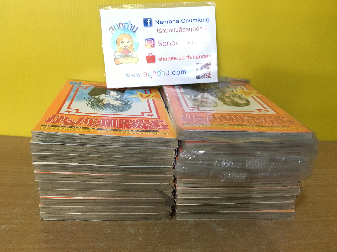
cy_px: 126
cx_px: 168
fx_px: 282
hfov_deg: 61.7
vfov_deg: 48.2
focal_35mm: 29
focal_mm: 4.15
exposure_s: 1/25
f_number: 2.2
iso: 200
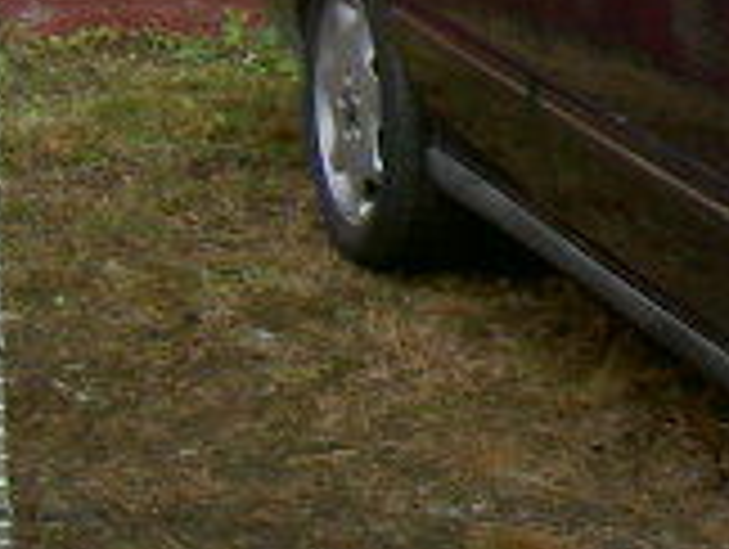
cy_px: 189
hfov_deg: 11.7
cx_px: 1350
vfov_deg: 9.7
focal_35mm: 154
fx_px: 3248
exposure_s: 1/42
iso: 100
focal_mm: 8
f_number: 2.8
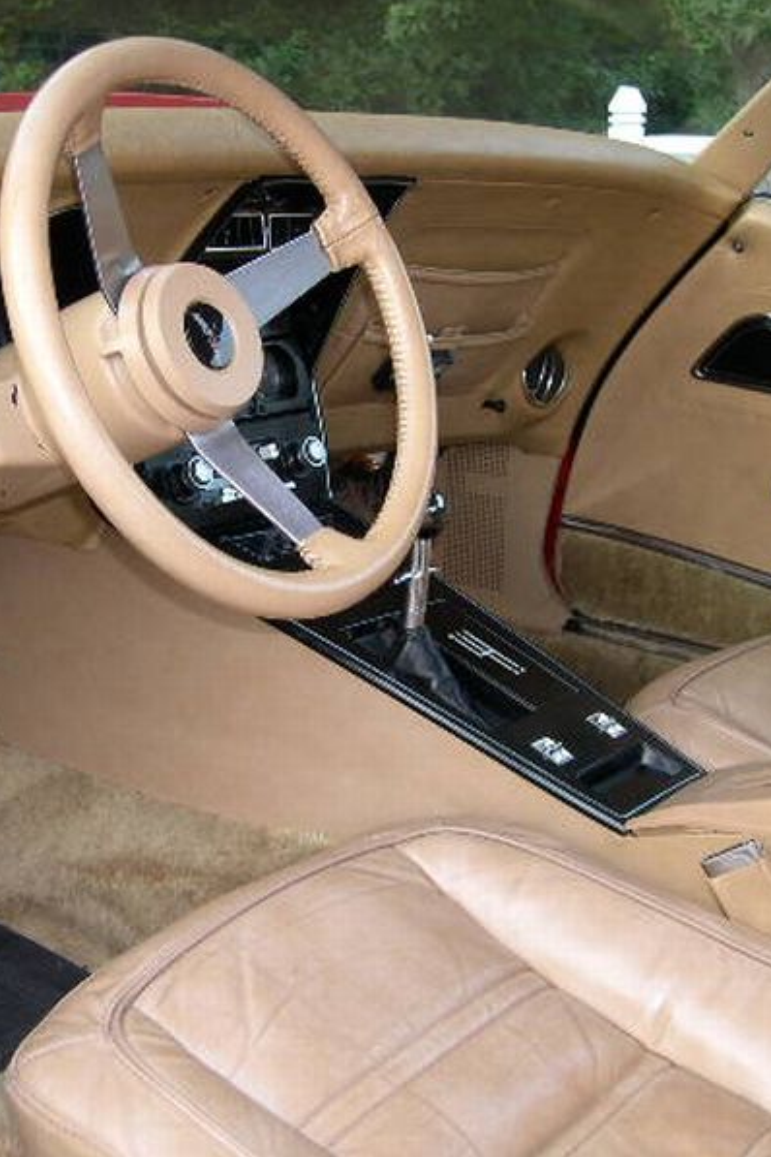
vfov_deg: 37.5
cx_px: 329
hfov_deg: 25.5
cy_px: 578
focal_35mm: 53
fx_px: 1702
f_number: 2.8
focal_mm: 8
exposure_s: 1/30
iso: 100
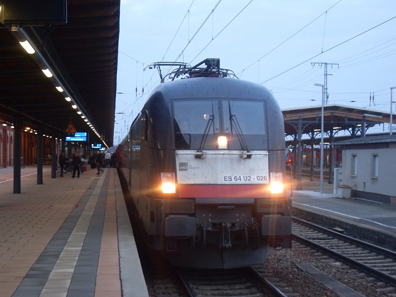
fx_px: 789
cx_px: 198
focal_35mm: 69
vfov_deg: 21.3
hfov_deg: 28.2
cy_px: 148
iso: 200
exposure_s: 1/10
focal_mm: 11.8
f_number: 4
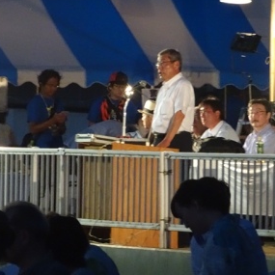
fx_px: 5582
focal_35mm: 621
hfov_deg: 2.8
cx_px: 213
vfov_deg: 2.8
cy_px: 101
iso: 1600
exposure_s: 1/25
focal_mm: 68.35
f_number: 6.3
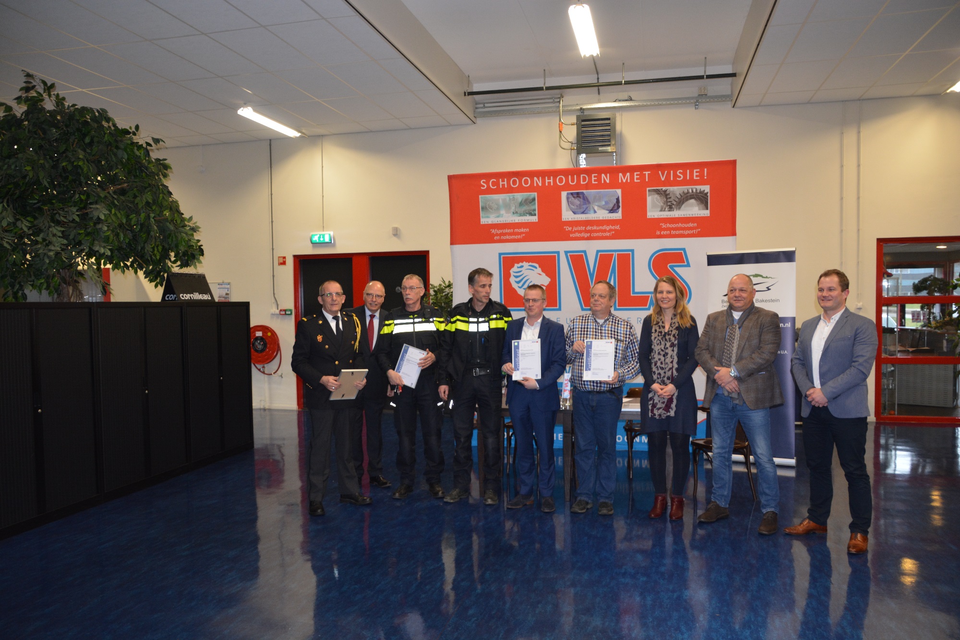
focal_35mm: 27
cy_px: 320
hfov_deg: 67.4
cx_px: 480
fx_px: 720
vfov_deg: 47.9
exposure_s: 1/60
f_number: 3.5
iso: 720
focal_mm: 18
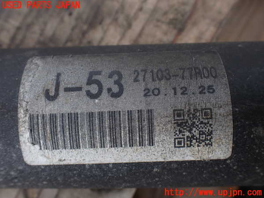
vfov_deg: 46.8
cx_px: 132
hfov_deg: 60.0
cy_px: 99
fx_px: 229
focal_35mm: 30
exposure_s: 1/250
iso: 100
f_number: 3.2
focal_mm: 5.4
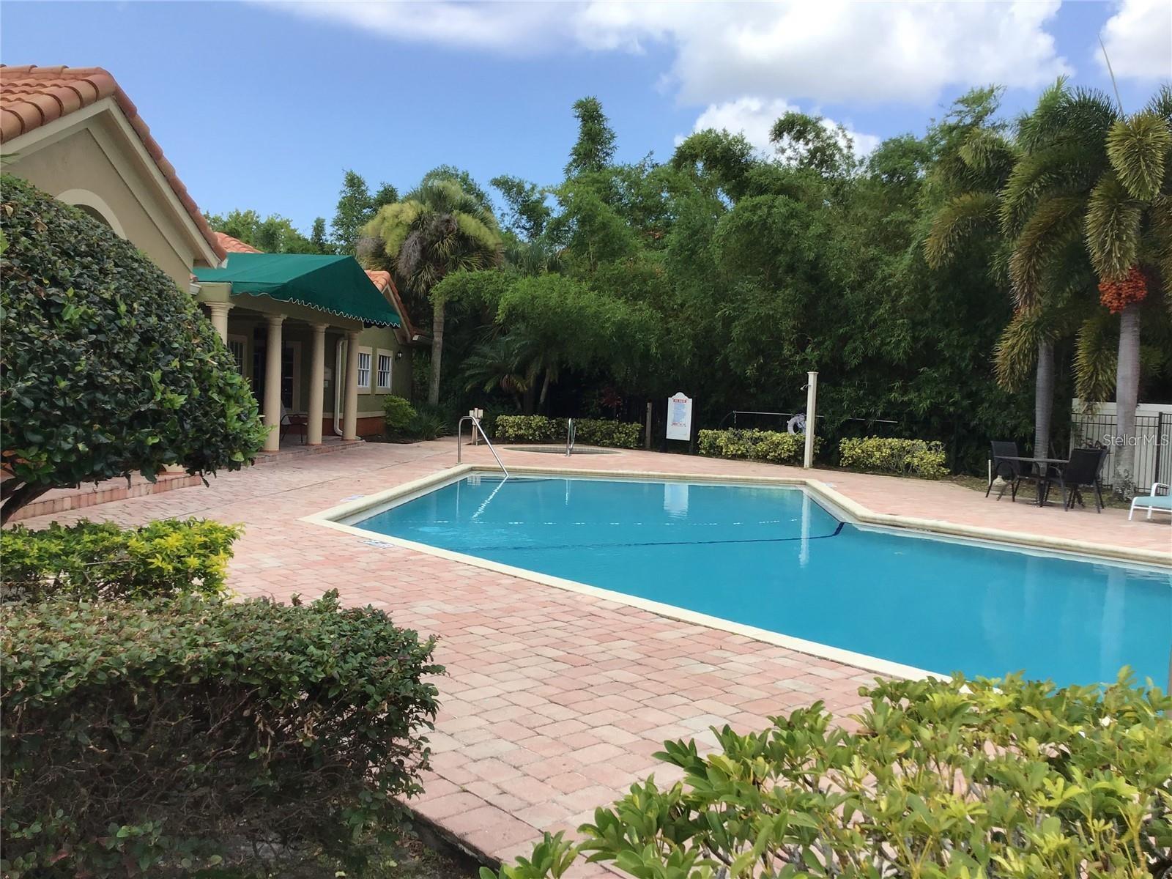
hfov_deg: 58.4
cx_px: 586
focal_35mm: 31
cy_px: 440
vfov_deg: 45.4
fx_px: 1050
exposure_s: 1/806
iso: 25
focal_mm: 3.3
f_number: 2.4
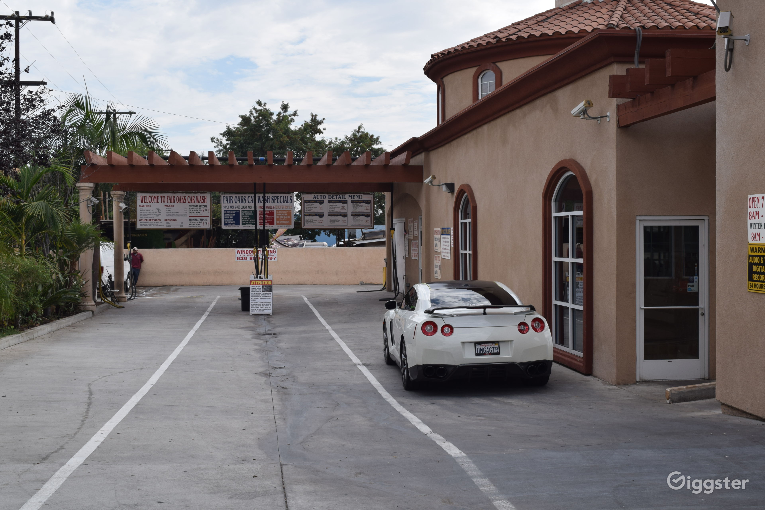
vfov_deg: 28.1
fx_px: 1020
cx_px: 382
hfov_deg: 41.1
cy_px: 255
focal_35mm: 48
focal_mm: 32
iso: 200
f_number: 9
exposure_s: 1/320
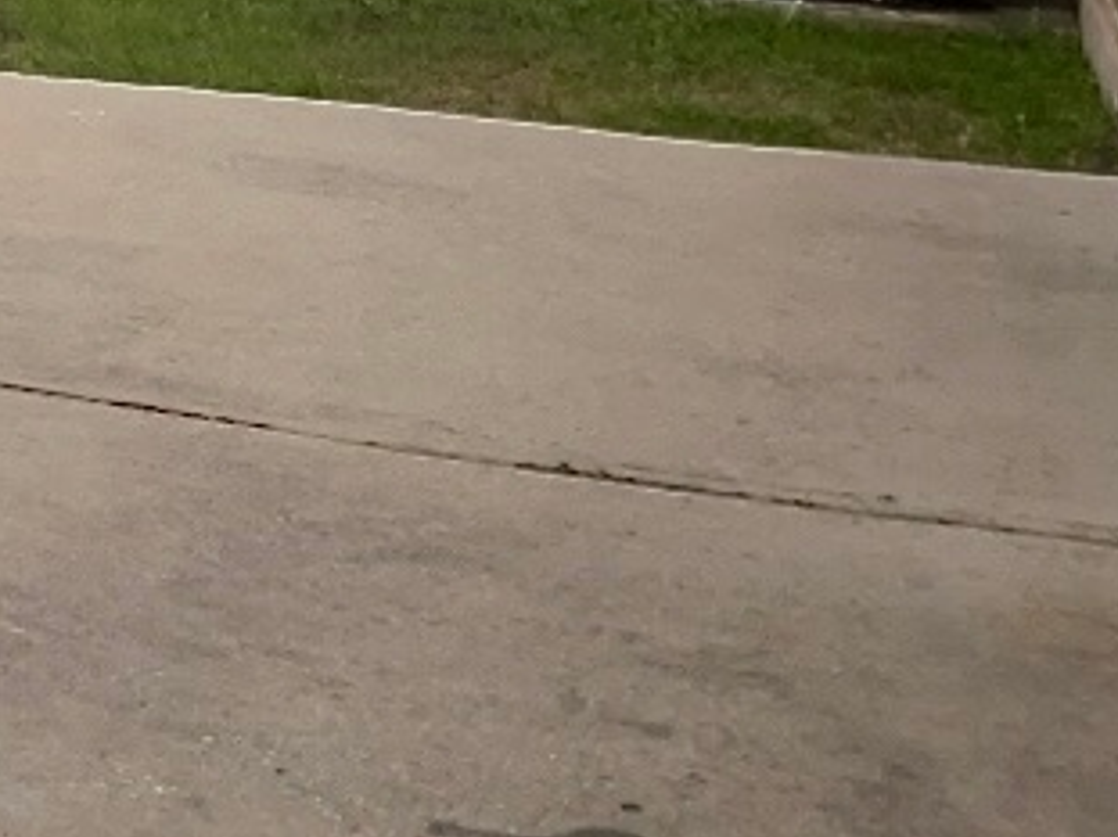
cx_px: -356
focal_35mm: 89
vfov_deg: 15.1
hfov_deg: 20.1
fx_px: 2873
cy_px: -485
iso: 25
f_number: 1.8
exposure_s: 1/367
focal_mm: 3
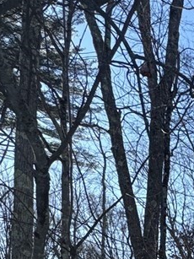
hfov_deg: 14.8
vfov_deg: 20.8
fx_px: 523
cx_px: 441
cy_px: 444
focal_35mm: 70
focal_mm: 2.22
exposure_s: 1/734
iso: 50
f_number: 2.2
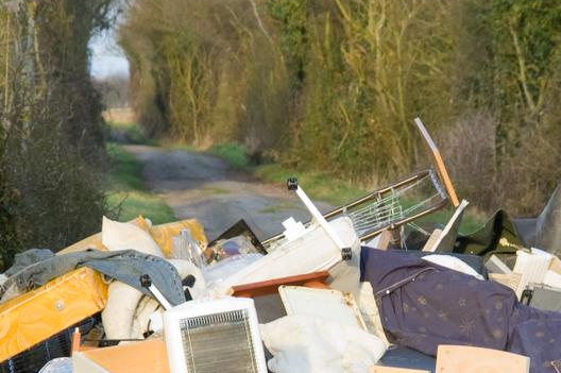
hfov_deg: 4.9
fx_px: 6570
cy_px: 386
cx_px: 340
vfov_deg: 3.2
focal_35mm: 422
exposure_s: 1/30
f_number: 11
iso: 200
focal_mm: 116
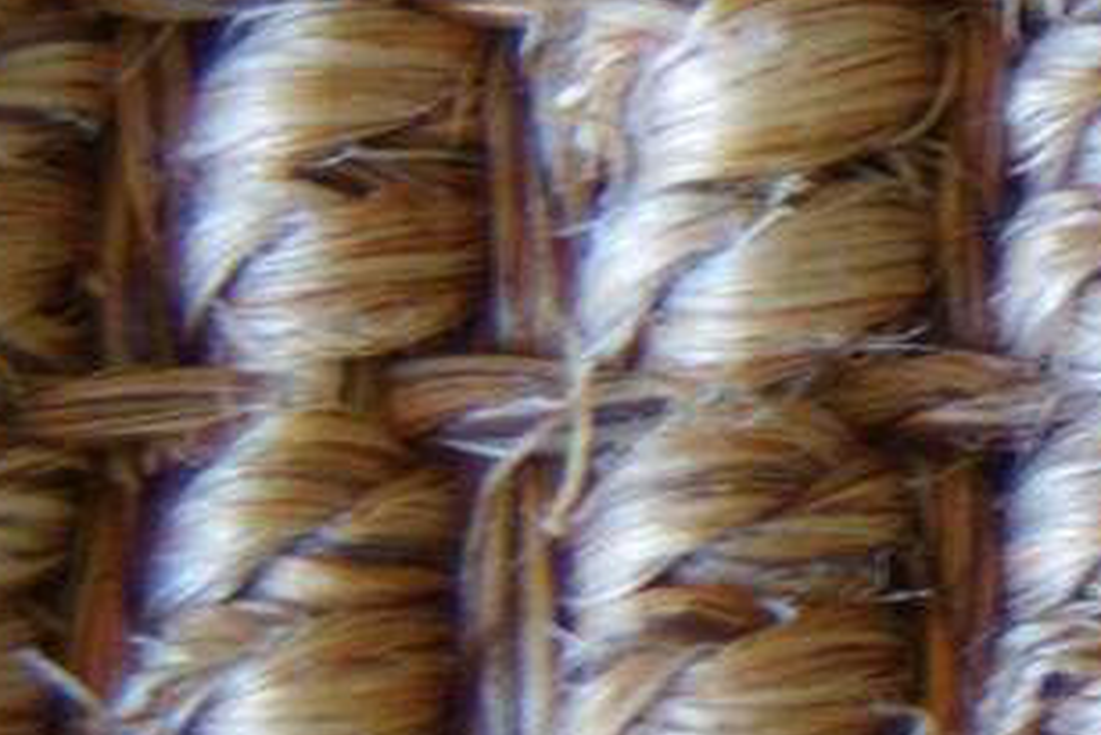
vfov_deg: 6.8
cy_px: 527
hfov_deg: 9.7
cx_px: 1815
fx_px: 6211
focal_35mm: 203
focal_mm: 35
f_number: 3.5
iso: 100
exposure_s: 1/13
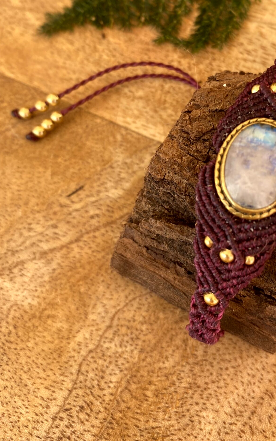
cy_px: 159
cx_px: 193
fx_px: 433
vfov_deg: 53.3
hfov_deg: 34.9
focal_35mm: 36
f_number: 1.8
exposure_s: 1/122
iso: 50
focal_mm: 4.25
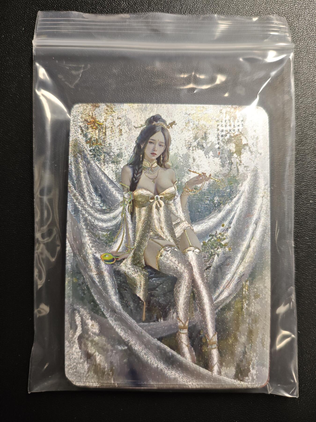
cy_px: 211
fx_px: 316
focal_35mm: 26
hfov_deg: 53.1
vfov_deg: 67.3
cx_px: 158
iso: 200
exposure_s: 1/100
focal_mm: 4.94
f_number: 1.5
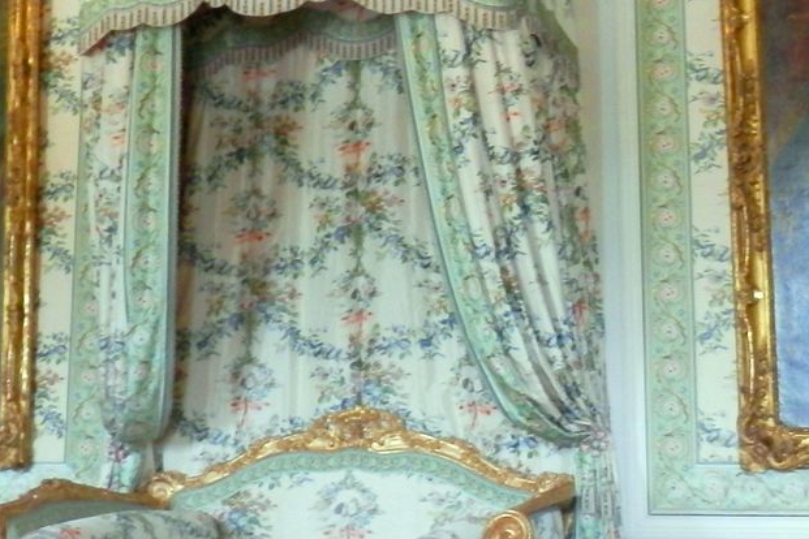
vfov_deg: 20.2
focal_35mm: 67
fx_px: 1506
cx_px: 475
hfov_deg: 30.0
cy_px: 134
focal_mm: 4.5
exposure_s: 1/8
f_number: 3
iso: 200
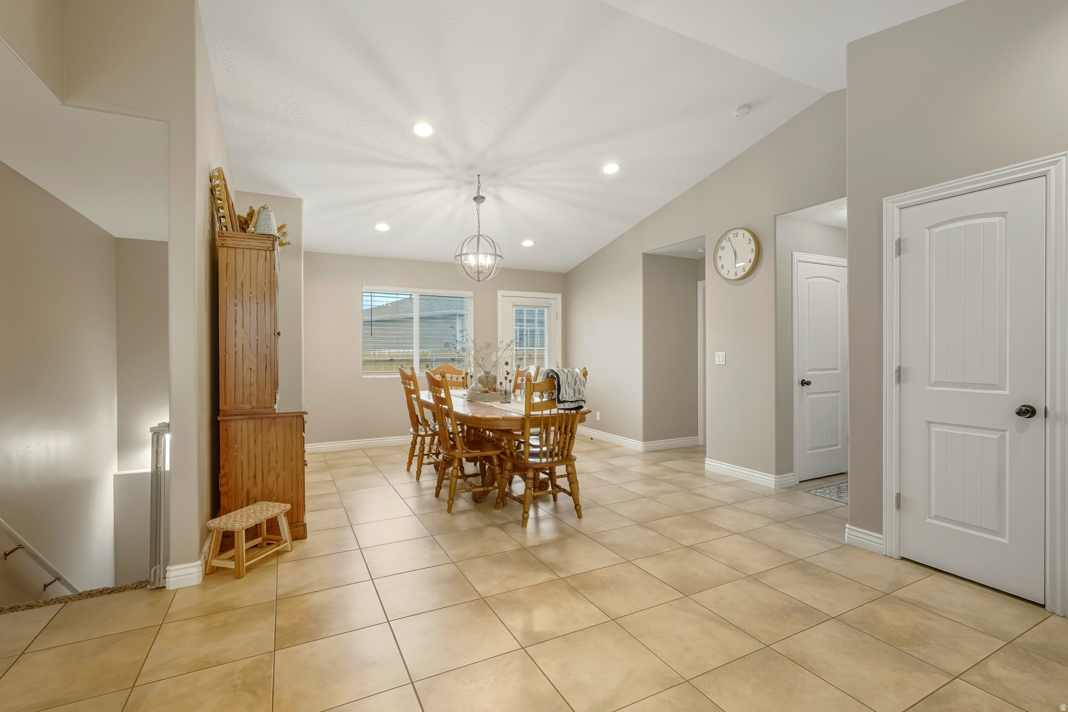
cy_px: 356
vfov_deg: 73.7
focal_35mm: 16
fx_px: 475
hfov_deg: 96.7
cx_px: 534
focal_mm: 16
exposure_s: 1/1000
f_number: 8
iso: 640
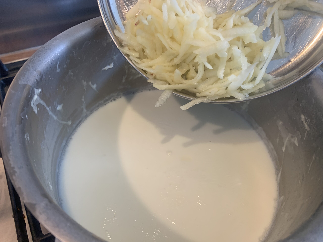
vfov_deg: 53.1
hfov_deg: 67.3
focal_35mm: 26
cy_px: 121
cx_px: 162
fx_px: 243
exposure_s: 1/50
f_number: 1.8
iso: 125
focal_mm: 4.25
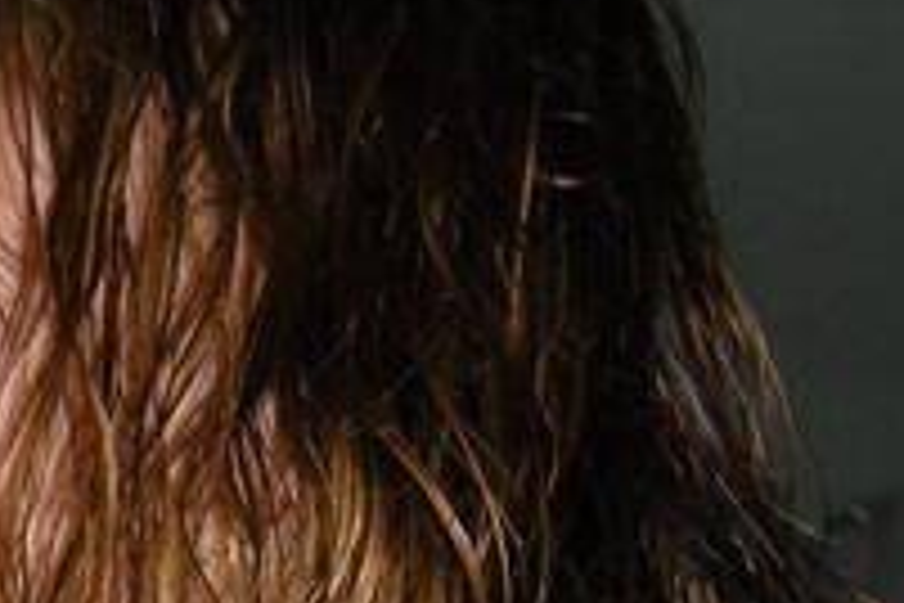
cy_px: 720
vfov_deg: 11.6
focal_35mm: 116
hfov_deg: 17.6
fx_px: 2913
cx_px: 274
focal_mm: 5.9
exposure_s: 1/60
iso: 200
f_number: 3.8
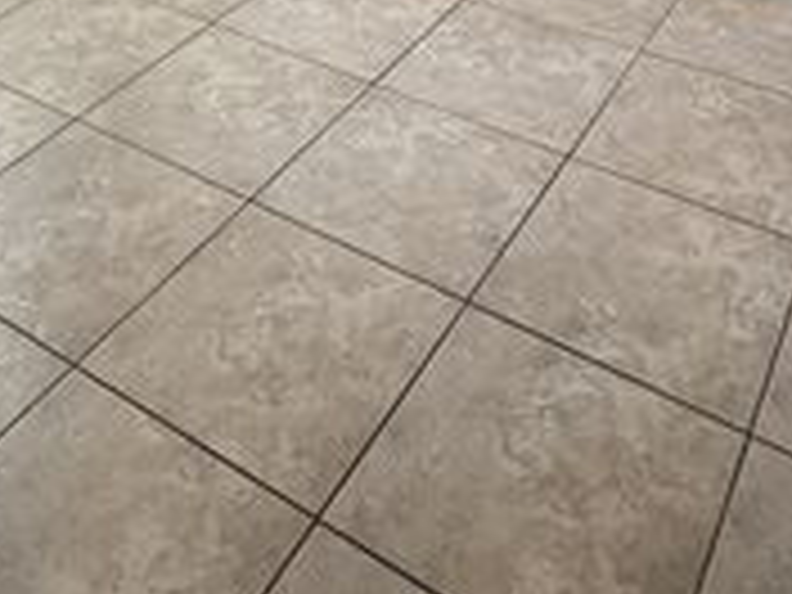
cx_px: 328
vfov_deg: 21.6
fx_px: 1167
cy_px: -392
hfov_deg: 37.4
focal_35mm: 51
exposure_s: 1/60
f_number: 2.2
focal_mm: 2.22
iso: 200
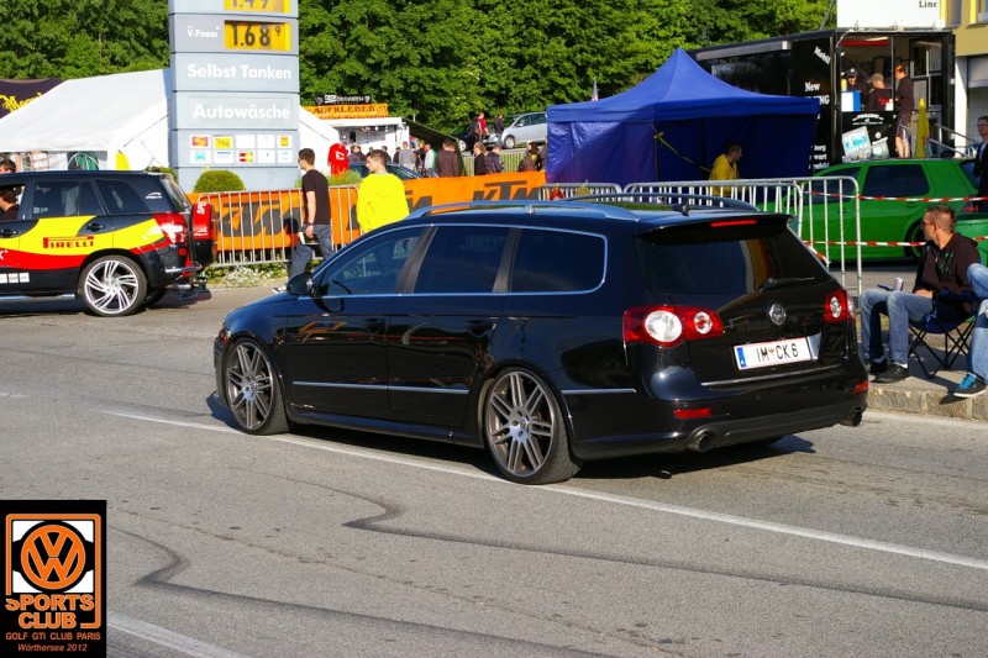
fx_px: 1852
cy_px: 329
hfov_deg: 29.9
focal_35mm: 68
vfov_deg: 20.2
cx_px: 494
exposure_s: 1/250
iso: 200
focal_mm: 45
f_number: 8
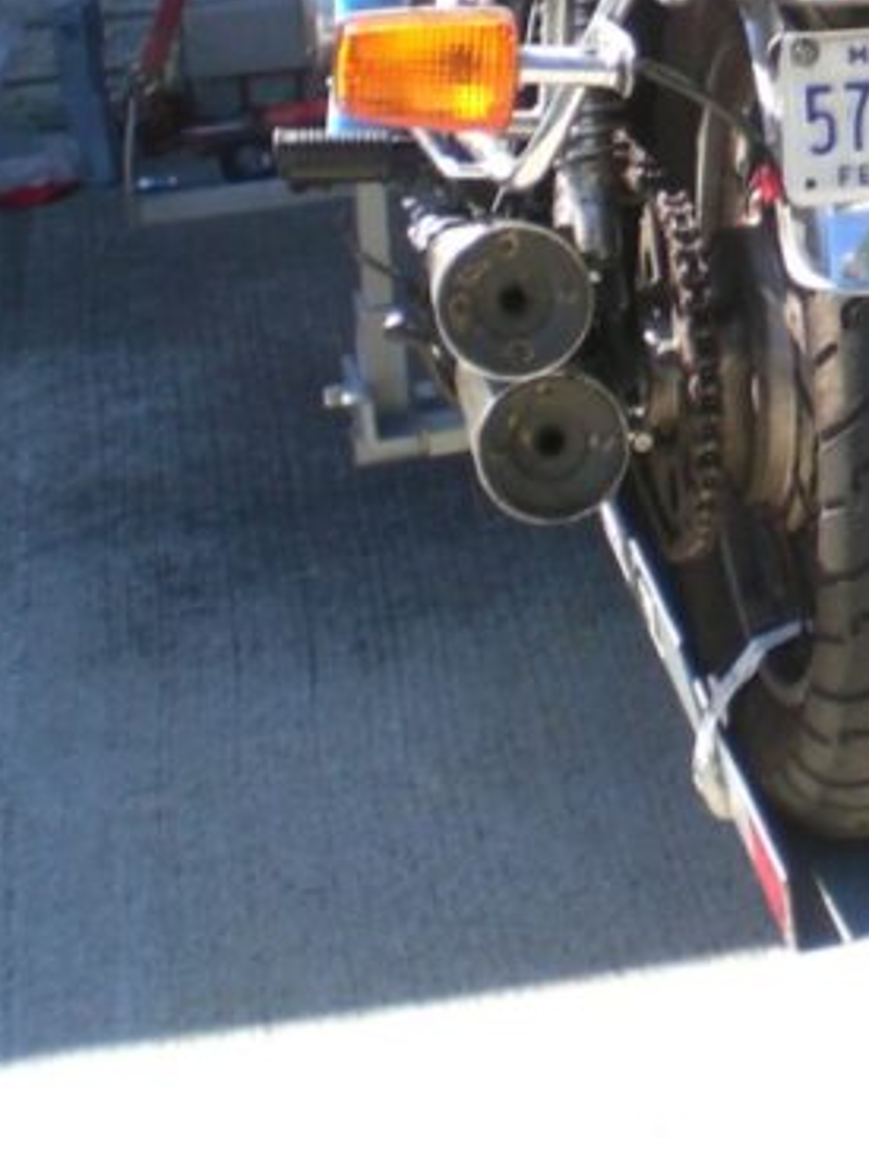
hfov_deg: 13.4
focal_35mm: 106
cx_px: 1191
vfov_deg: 17.7
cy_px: -228
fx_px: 3550
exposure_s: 1/200
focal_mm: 6.3
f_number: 3.1
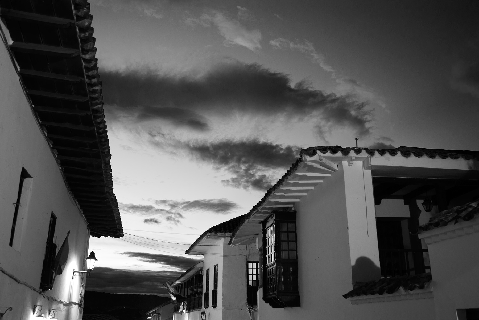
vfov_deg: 37.9
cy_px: 160
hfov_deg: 54.4
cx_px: 240
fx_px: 466
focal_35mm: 35
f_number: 4
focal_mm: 35
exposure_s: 1/50
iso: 400
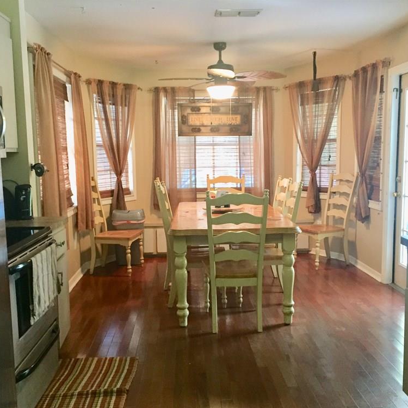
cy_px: 208
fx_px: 467
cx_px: 205
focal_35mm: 35
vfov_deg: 47.2
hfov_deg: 47.2
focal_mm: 4.15
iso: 250
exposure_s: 1/24
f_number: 2.2
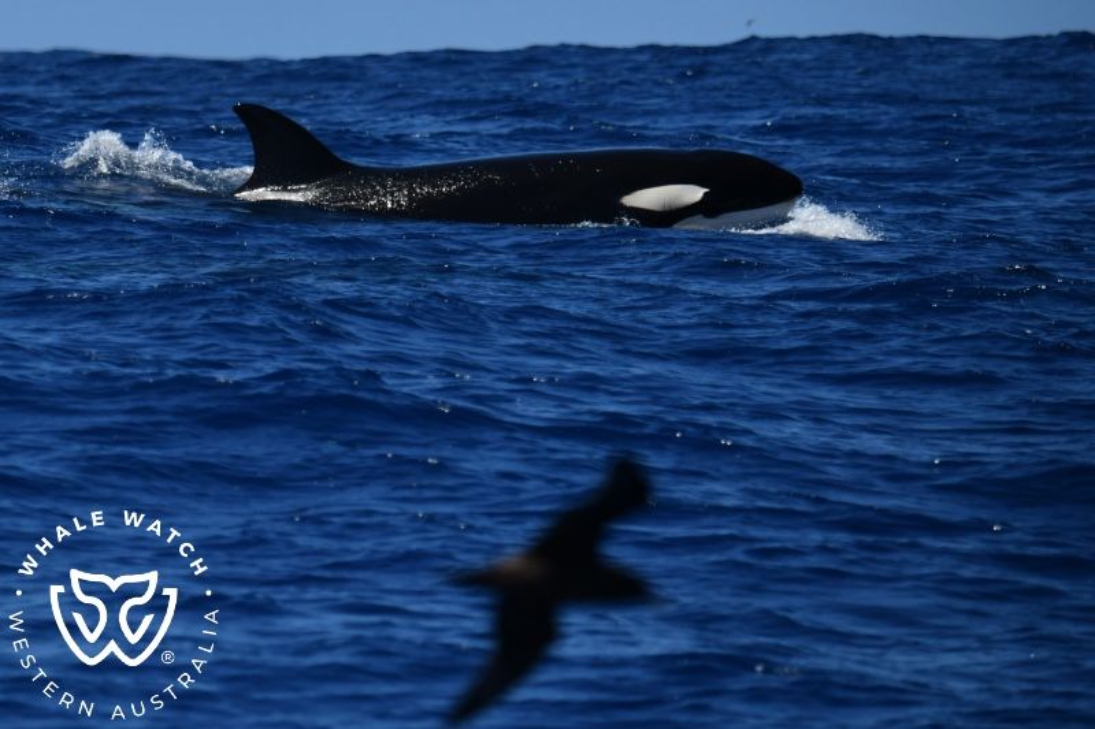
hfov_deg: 6.1
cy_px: 364
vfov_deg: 4.0
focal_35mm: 340
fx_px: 10339
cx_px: 548
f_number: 6
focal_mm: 340
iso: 720
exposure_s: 1/8000
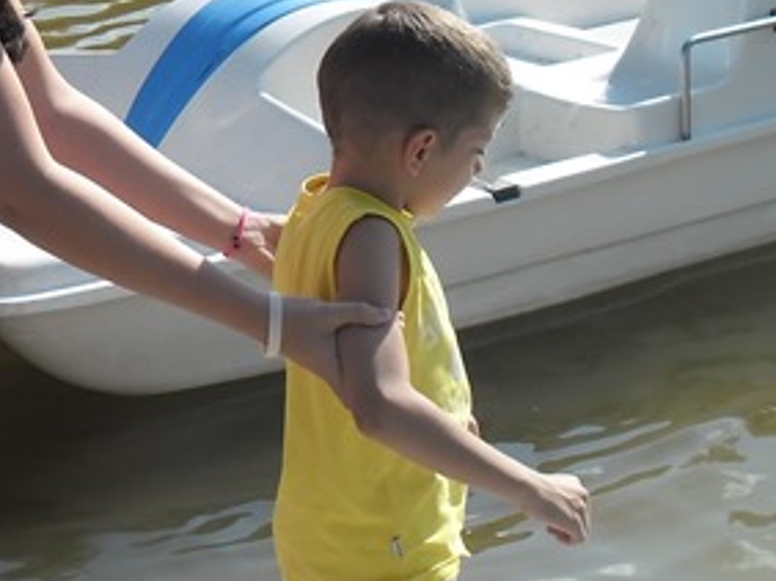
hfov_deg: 17.8
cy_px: 61
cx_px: -162
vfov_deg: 13.9
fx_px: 2352
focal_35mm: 105
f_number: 4
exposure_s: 1/430
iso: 80
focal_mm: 6.6
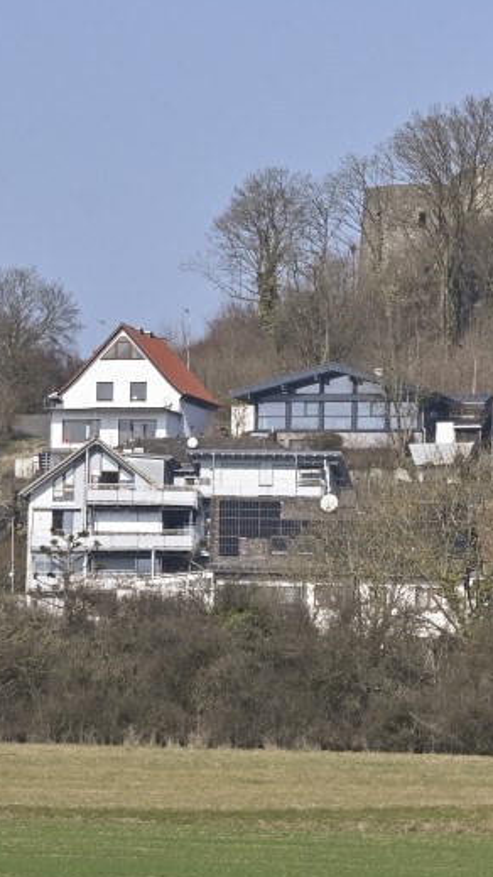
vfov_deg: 5.5
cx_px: 1007
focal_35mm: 393
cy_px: 0
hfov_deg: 3.1
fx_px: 9132
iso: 200
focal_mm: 120
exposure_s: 1/1000
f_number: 8
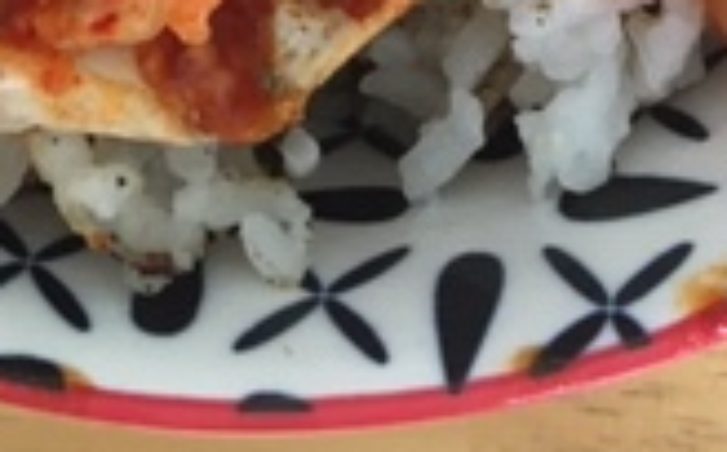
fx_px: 2374
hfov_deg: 17.4
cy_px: -696
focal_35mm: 120
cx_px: 359
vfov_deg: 9.5
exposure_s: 1/30
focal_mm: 4.15
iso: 64
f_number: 2.2
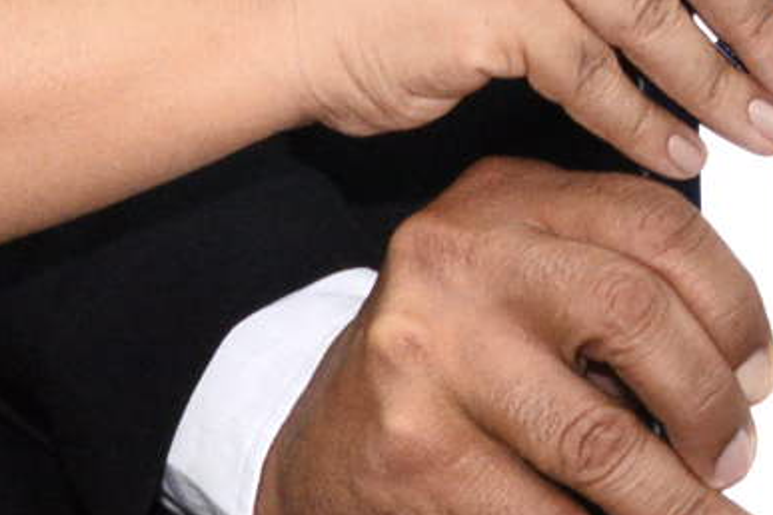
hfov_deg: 7.4
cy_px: -509
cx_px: 1210
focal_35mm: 272
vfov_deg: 5.0
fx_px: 5840
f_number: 7.1
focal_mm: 35
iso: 2500
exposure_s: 1/60
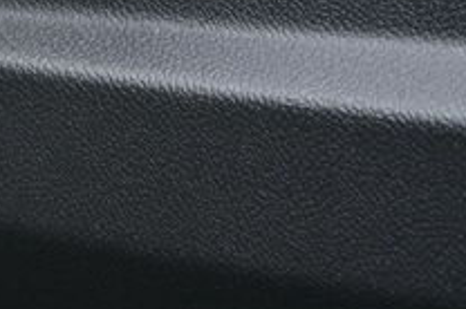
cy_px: -356
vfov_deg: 7.5
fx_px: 2240
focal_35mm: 173
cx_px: -72
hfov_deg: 11.7
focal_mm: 25
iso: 100
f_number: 4.2
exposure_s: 1/60
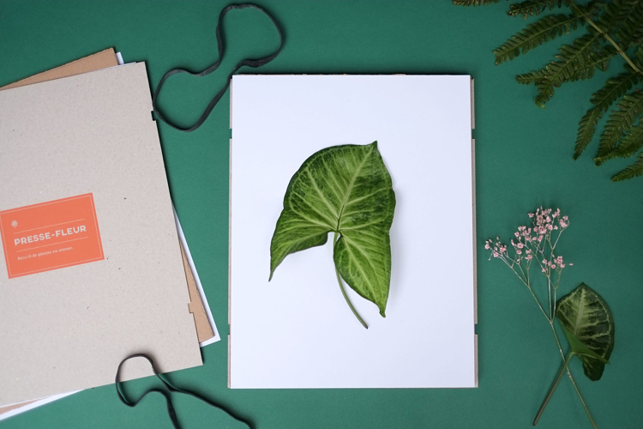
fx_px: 947
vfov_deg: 25.5
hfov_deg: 37.5
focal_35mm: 53
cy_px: 214
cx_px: 322
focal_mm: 35
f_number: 1.4
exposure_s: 1/85
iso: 200
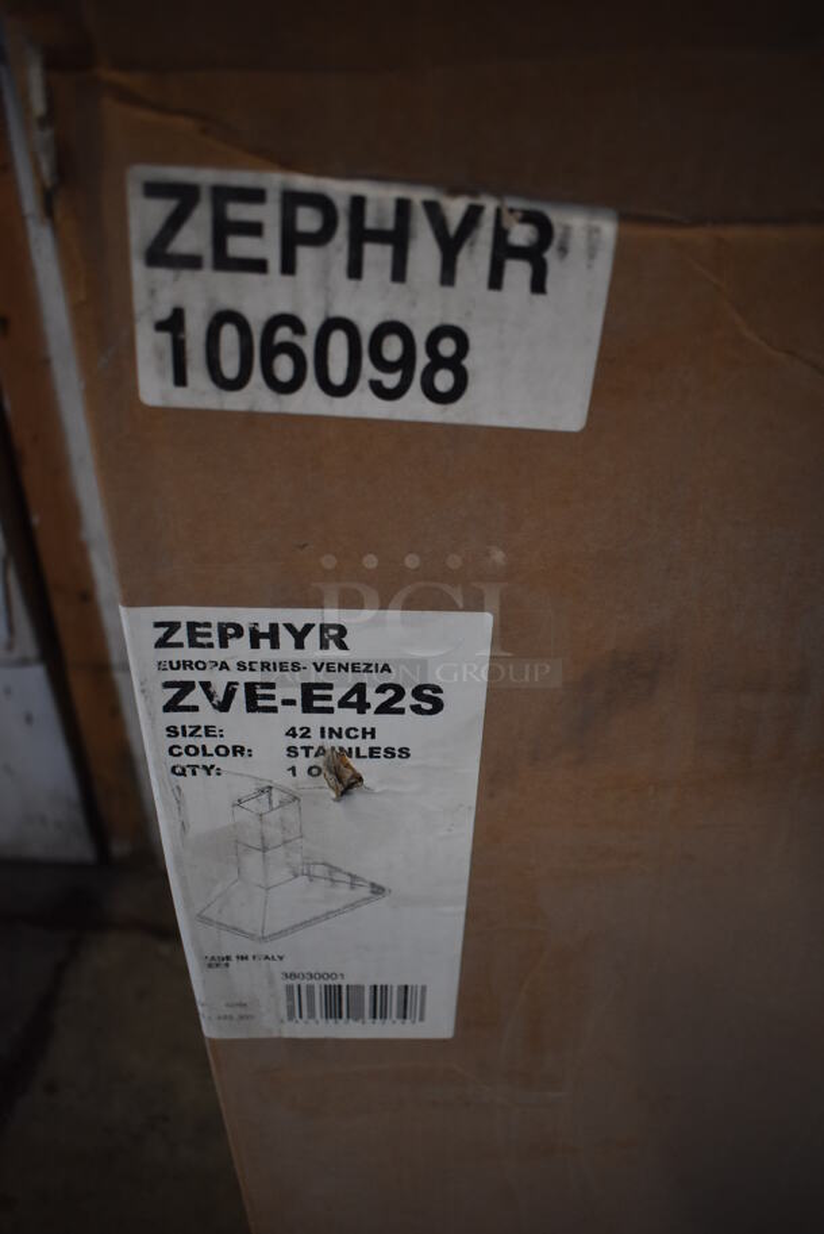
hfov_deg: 48.0
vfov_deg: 67.3
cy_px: 617
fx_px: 926
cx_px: 412
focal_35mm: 27
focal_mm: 18
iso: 800
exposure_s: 1/125
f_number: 3.5
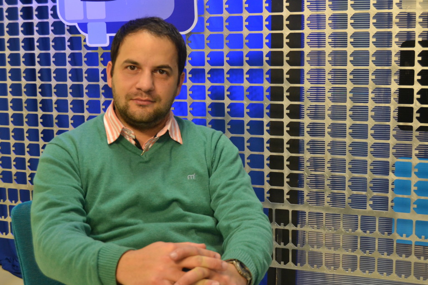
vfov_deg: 23.8
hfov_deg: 35.0
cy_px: 142
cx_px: 214
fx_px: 678
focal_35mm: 57
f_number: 6.3
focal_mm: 38
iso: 1600
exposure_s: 1/60
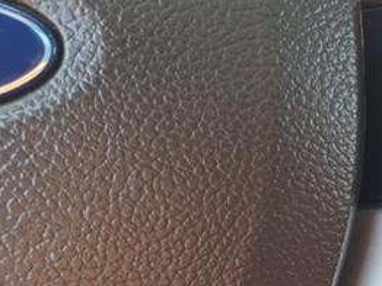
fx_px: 728
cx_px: 430
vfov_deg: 21.6
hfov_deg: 26.8
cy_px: 267
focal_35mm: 66
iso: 40
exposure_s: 1/120
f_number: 1.9
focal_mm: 3.58
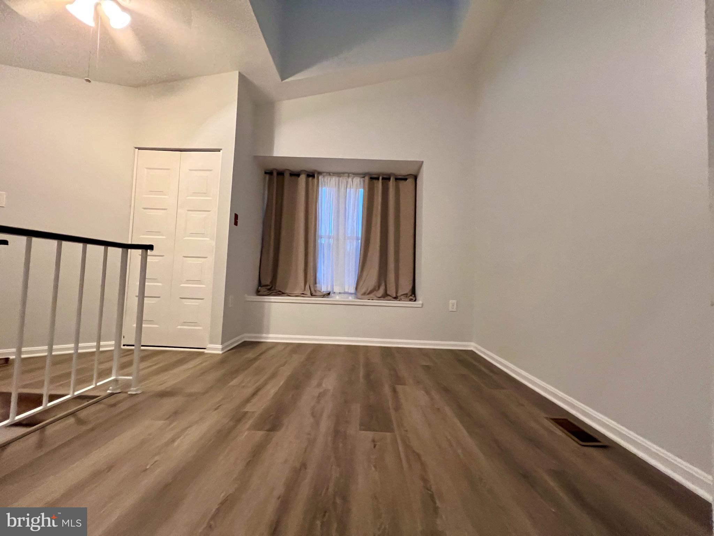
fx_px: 268
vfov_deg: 89.9
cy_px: 268
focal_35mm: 13
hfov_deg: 106.2
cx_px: 357
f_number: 1.8
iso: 800
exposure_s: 1/60
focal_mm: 1.57
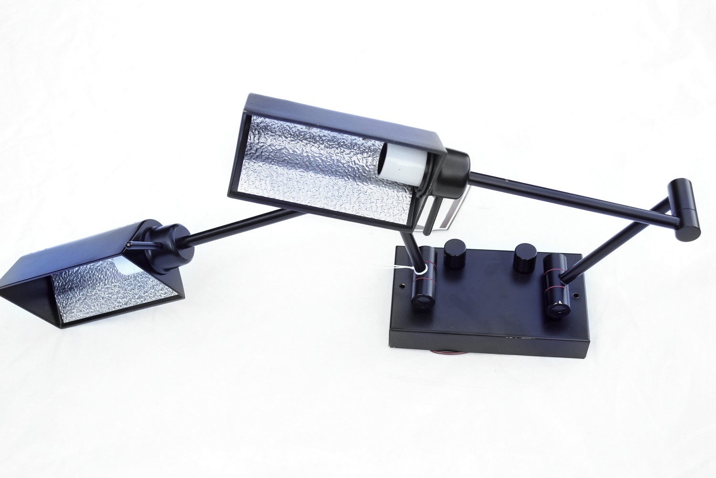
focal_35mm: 45
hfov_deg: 43.6
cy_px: 239
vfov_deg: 29.9
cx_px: 358
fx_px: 895
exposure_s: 1/80
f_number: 5
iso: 100
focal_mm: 30
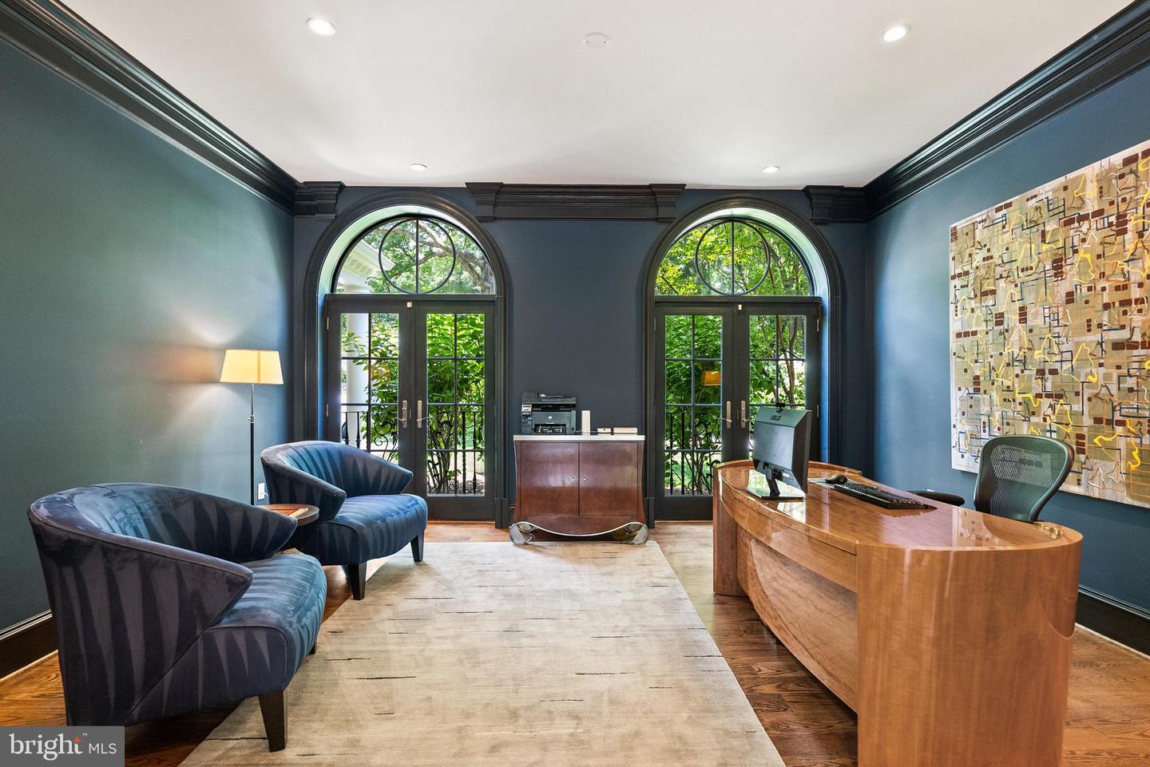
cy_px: 384
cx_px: 575
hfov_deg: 93.3
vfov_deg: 70.5
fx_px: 543
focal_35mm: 17
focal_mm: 17
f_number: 4
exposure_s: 1/25
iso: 1600
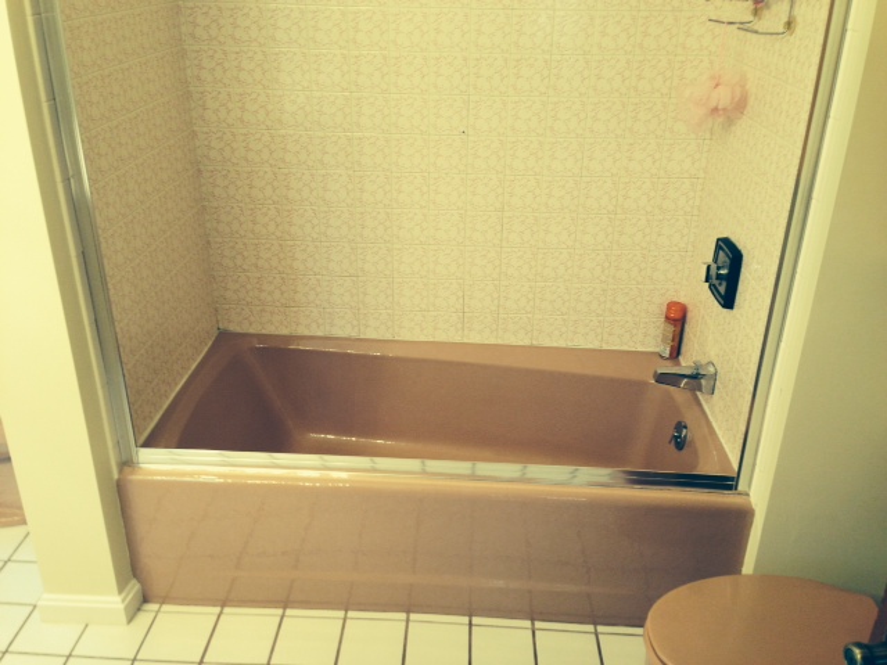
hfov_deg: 55.4
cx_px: 444
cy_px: 332
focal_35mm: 33
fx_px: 846
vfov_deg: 42.9
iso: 64
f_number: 2.4
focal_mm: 4.12
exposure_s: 1/20
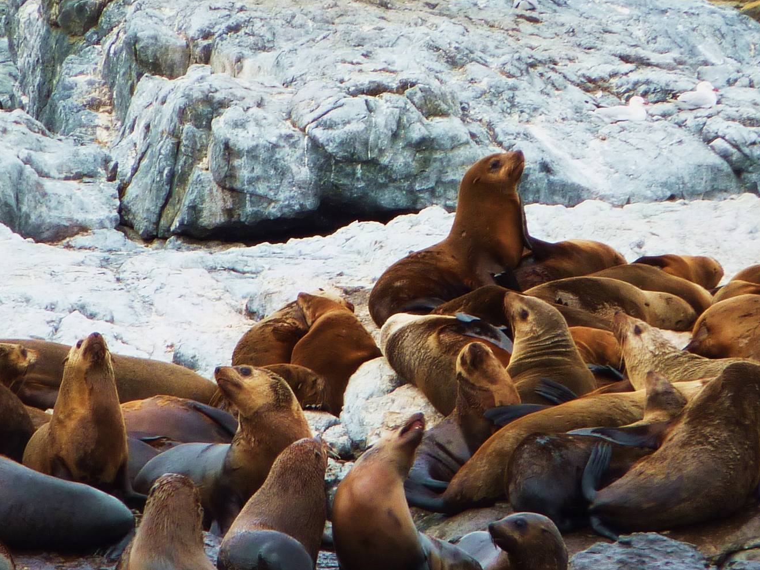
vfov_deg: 2.3
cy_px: 327
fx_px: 14316
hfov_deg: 3.0
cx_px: 314
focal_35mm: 652
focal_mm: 49.2
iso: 80
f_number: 4.9
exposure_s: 1/200
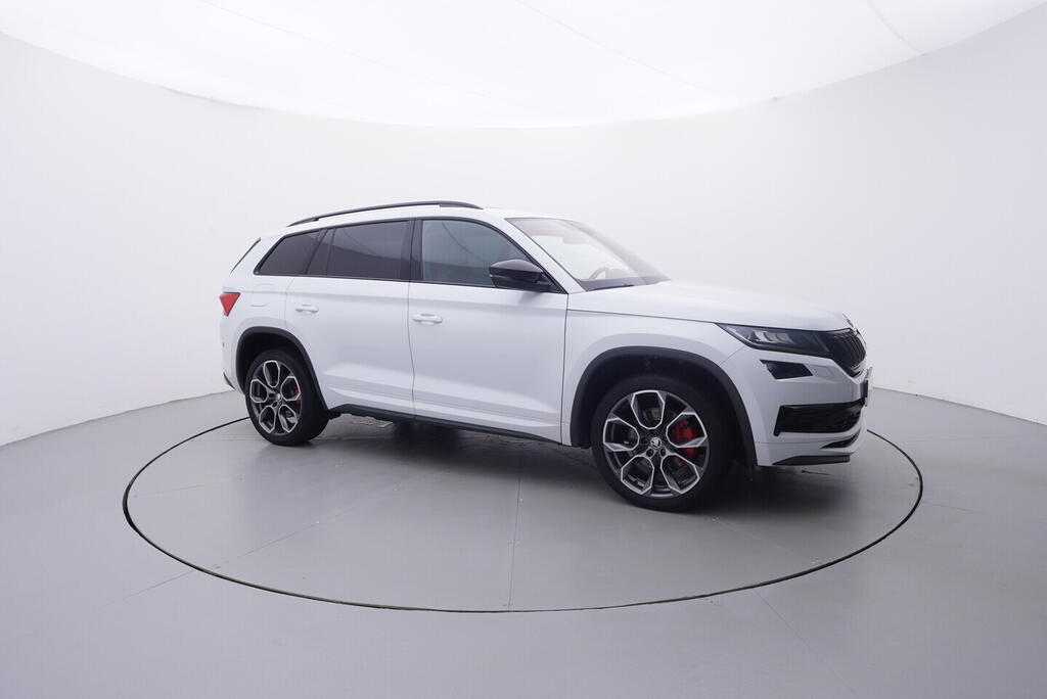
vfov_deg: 56.2
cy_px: 350
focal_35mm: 22
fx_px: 655
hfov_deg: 77.3
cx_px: 524
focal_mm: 15
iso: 200
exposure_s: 1/80
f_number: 5
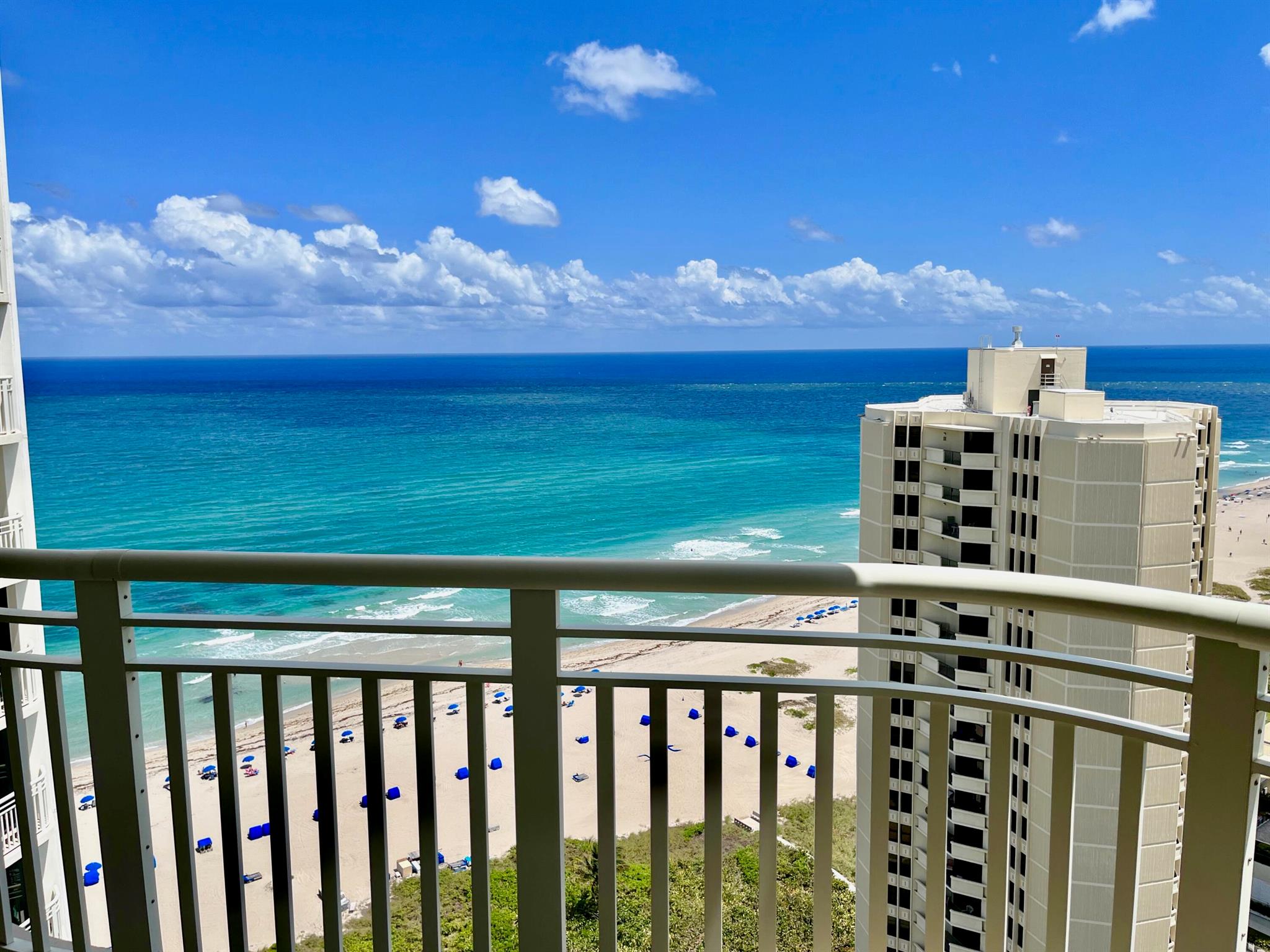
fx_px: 954
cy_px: 476
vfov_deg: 53.1
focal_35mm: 26
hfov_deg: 67.3
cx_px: 635
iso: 50
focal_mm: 5.1
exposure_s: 1/5319
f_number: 1.6
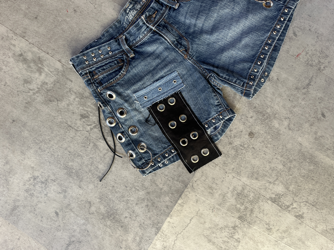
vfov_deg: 53.1
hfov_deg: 67.3
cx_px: 167
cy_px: 125
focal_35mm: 26
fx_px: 251
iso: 50
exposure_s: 1/122
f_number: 1.6
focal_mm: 5.1
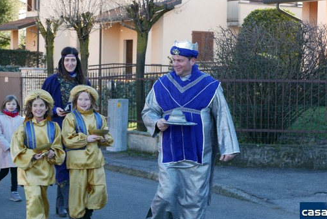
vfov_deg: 14.4
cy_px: 89
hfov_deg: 21.4
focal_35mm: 95
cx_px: 174
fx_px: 864
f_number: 4.5
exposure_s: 1/125
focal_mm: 34
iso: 200
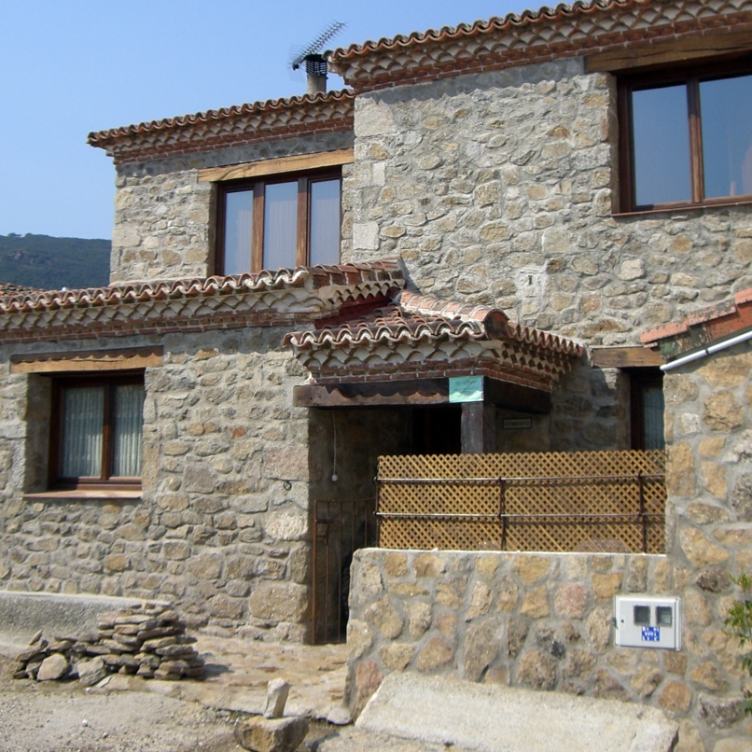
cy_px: 352
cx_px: 389
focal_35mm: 50
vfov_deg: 34.0
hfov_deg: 34.0
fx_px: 1229
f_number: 4.3
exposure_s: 1/800
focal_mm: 6.2
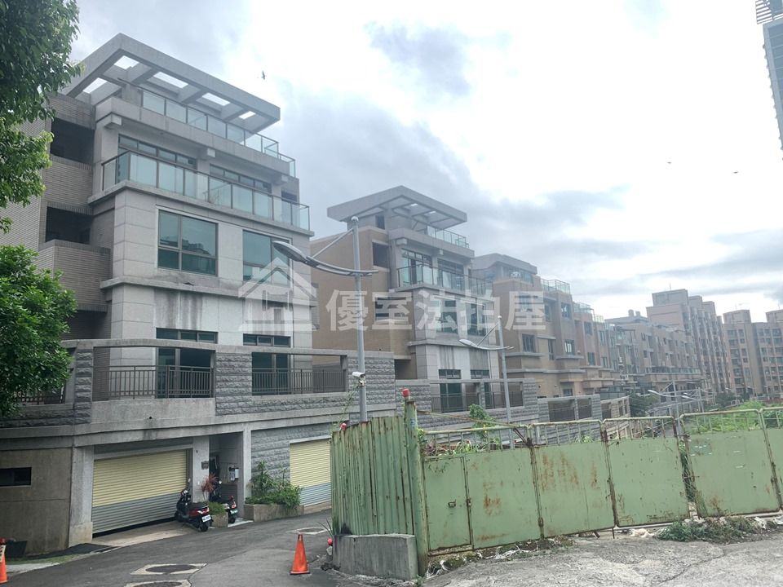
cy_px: 294
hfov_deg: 67.3
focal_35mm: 26
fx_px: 588
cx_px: 392
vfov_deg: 53.1
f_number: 1.8
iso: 25
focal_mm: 4.25
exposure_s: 1/273
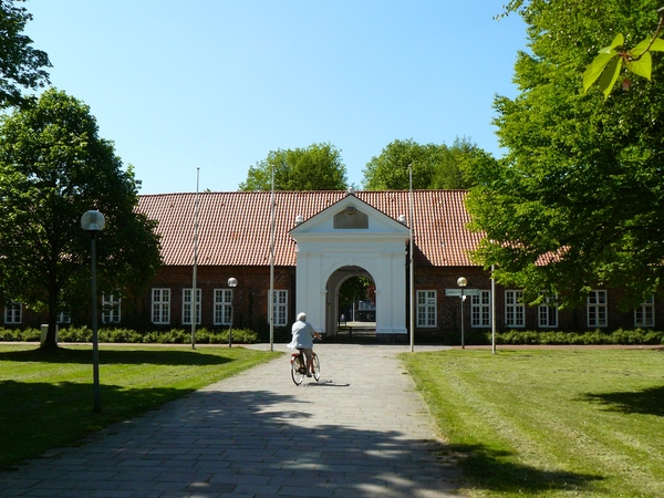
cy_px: 249
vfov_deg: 39.7
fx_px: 691
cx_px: 332
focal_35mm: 36
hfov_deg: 51.4
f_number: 6.3
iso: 200
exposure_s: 1/500
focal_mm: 6
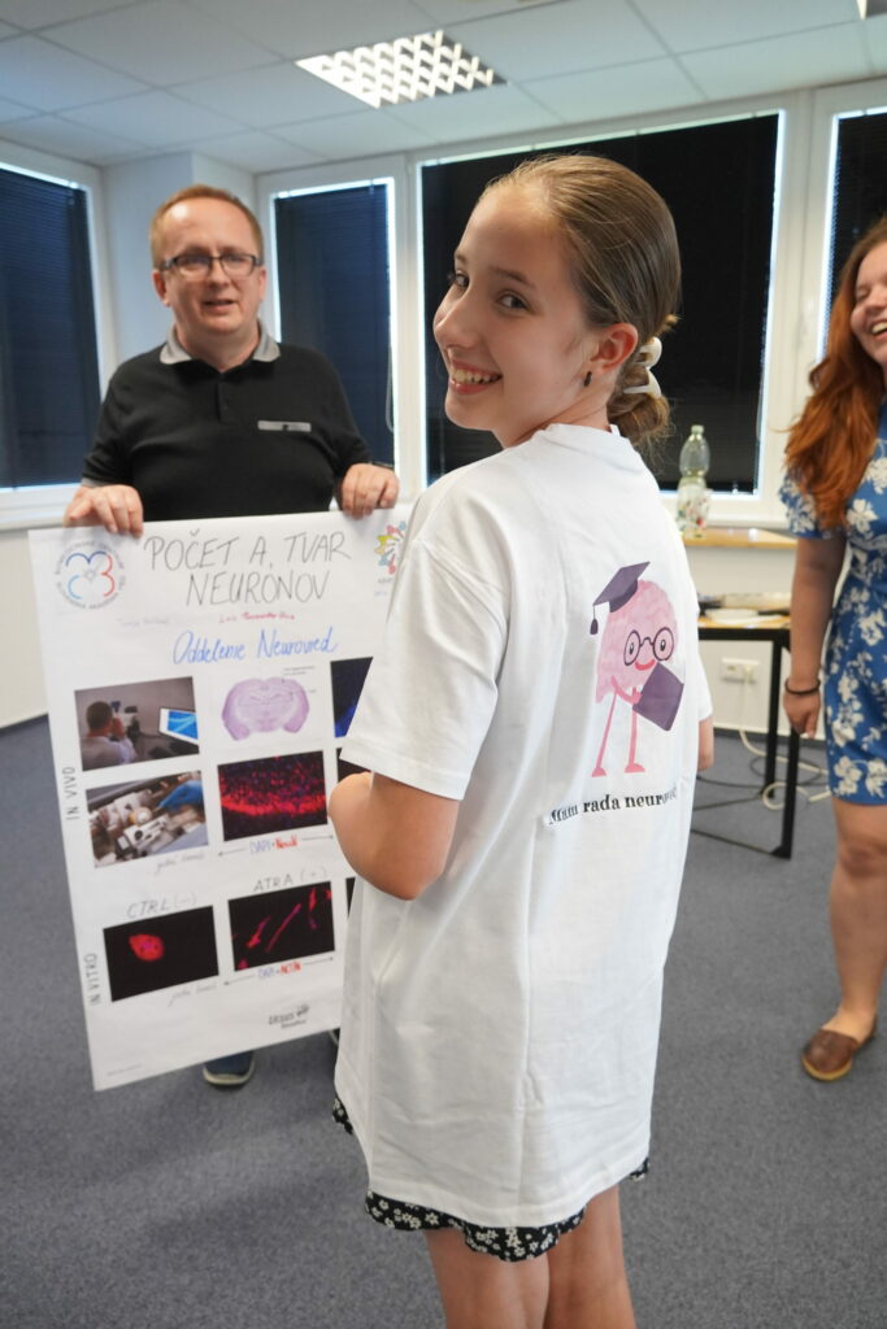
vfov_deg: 67.4
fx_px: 997
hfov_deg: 47.9
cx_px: 444
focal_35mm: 27
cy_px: 664
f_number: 4
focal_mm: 18
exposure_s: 1/160
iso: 1600
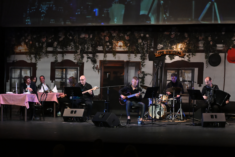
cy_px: 78
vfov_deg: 14.3
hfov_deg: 21.2
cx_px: 118
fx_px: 627
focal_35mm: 96
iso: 6400
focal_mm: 64
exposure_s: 1/250
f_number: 4
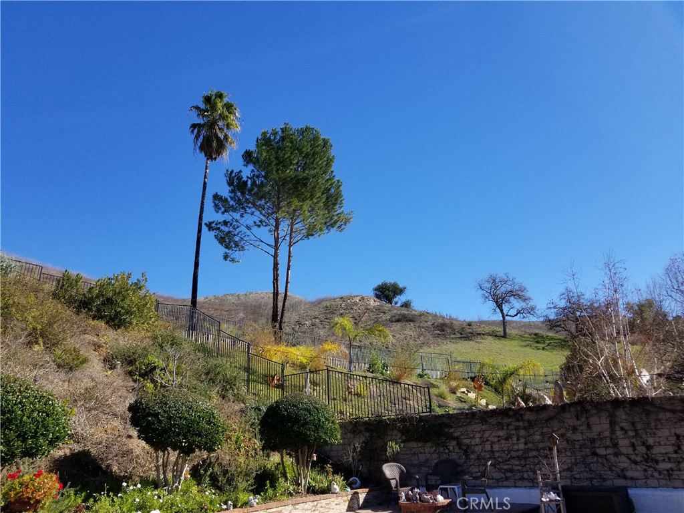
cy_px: 256
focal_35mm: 26
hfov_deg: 67.3
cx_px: 342
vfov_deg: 53.1
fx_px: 514
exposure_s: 1/1864
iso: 50
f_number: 1.7
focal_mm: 4.25
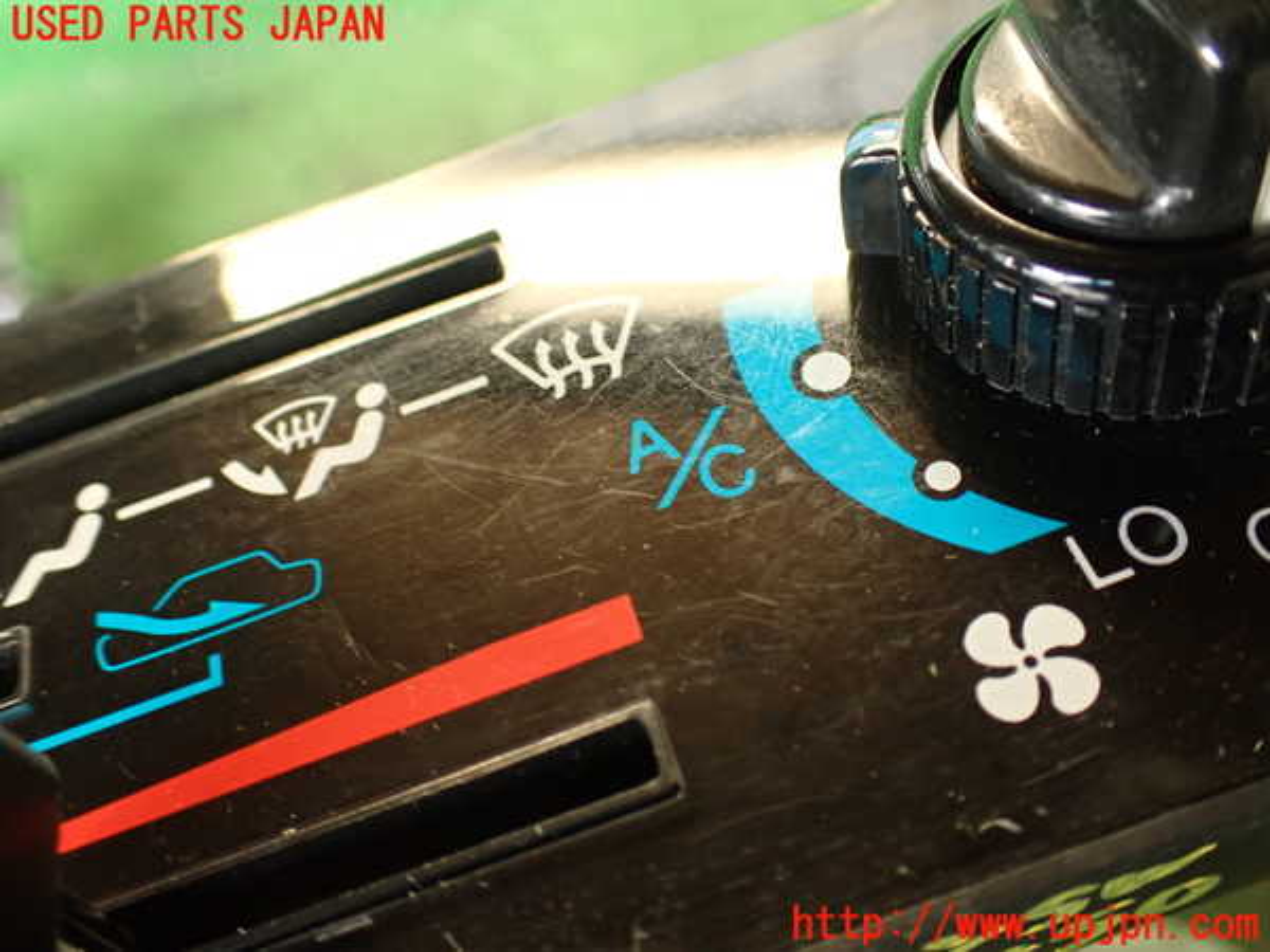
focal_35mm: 32
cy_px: 476
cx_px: 635
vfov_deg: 44.2
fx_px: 1174
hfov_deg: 56.8
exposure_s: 1/30
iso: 320
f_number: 2.4
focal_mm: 5.79
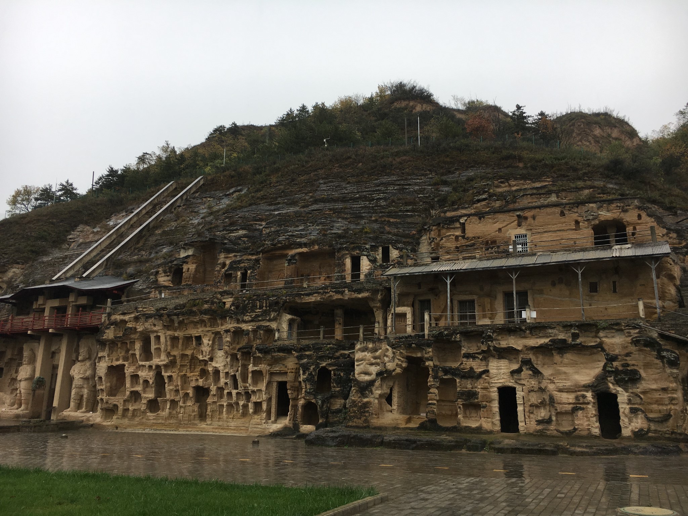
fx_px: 576
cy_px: 258
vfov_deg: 48.2
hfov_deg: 61.7
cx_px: 344
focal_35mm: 29
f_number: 2.2
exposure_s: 1/295
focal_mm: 4.15
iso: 25
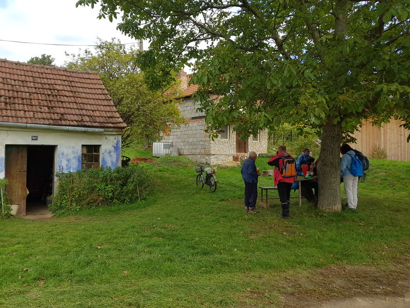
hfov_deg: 67.3
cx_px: 205
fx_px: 308
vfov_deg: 53.1
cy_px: 154
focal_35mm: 26
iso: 40
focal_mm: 4.2
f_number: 1.7
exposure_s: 1/578
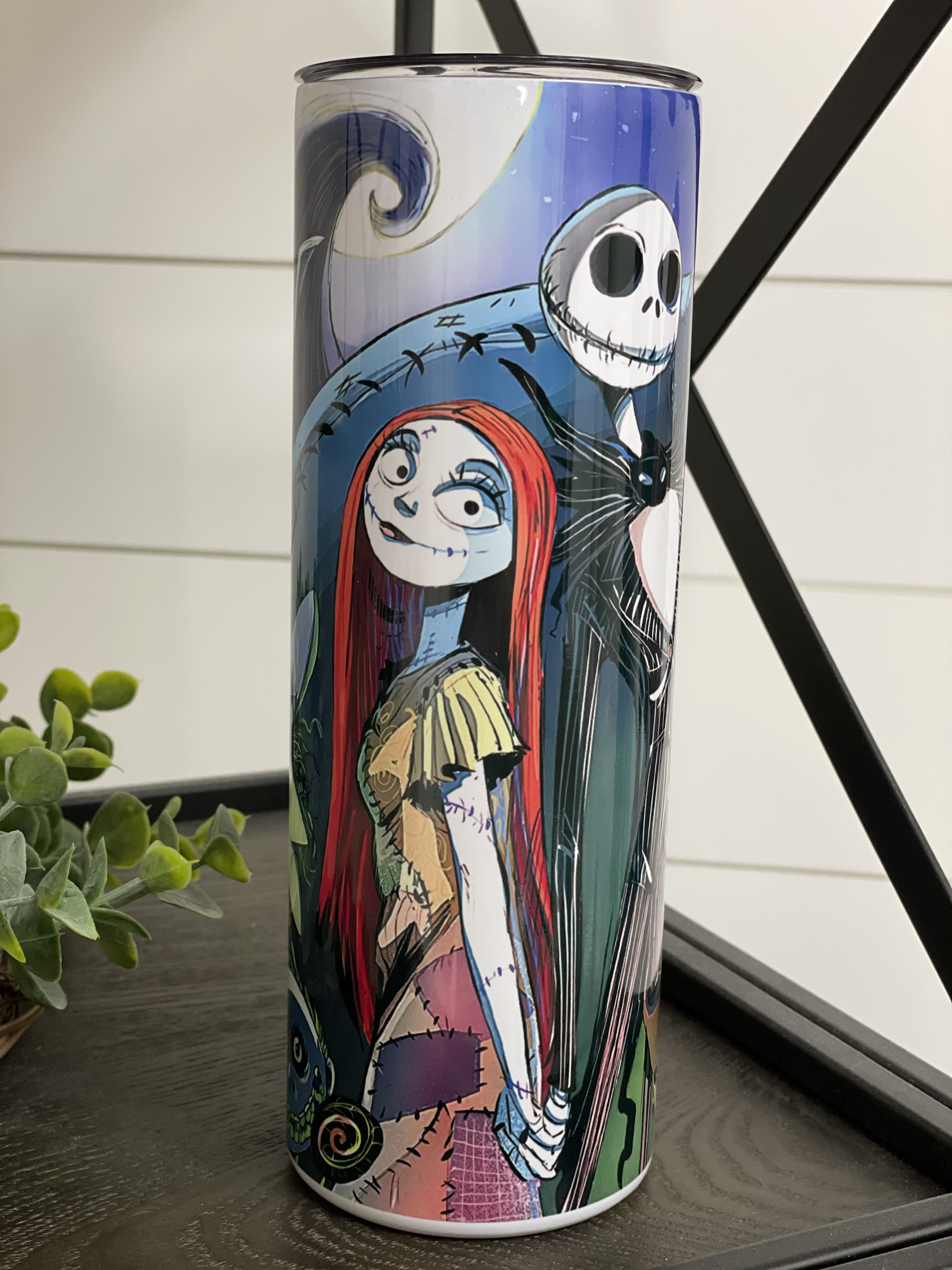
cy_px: 635
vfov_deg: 36.8
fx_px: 1907
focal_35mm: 52
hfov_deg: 28.0
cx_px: 476
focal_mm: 6
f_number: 2
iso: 160
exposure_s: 1/60
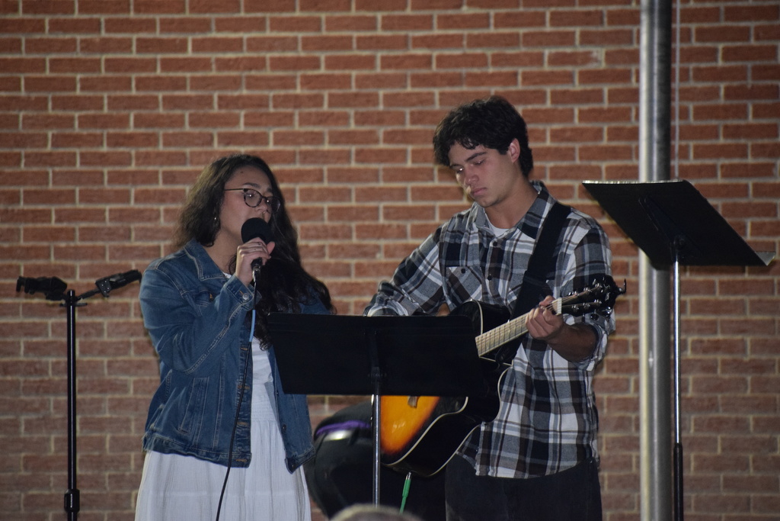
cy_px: 260
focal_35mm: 330
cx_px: 390
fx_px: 7151
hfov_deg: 6.2
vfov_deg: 4.2
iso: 3200
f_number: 5.6
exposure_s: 1/60
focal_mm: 220
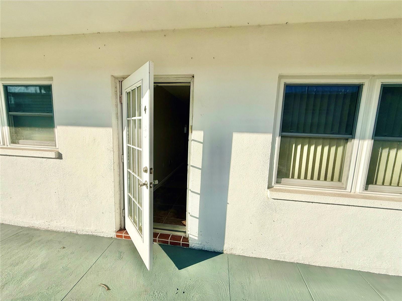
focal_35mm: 14
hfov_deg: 102.1
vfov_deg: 85.7
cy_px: 150
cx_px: 201
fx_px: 163
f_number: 2.2
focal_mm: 2.22
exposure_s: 1/4425
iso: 50
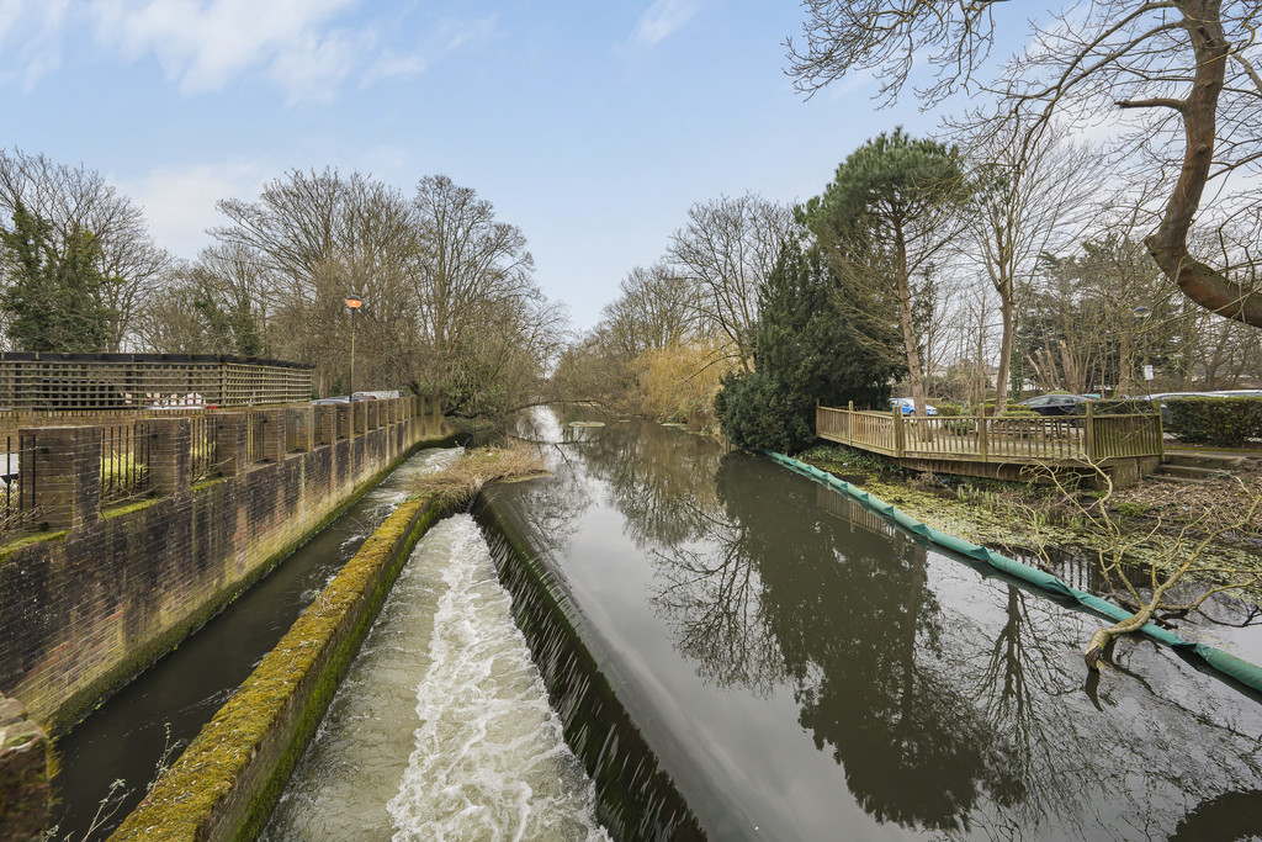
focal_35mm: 12
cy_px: 421
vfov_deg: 90.0
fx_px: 421
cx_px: 631
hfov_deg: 112.6
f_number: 9
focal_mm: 12
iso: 320
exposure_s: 1/200
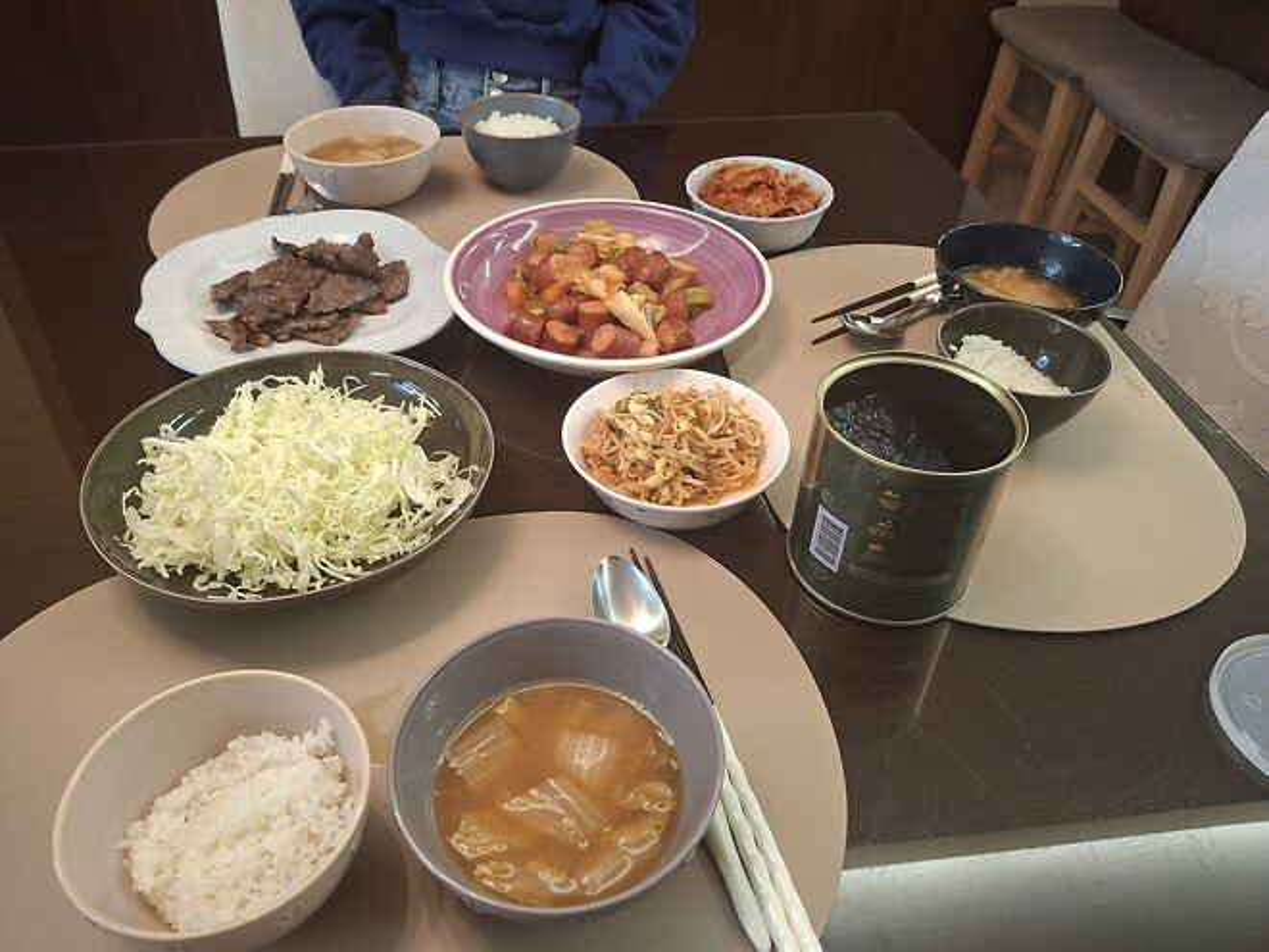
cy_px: 476
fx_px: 916
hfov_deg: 69.4
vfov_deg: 54.9
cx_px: 634
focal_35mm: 25
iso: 250
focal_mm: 4.69
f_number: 1.8
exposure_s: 1/40
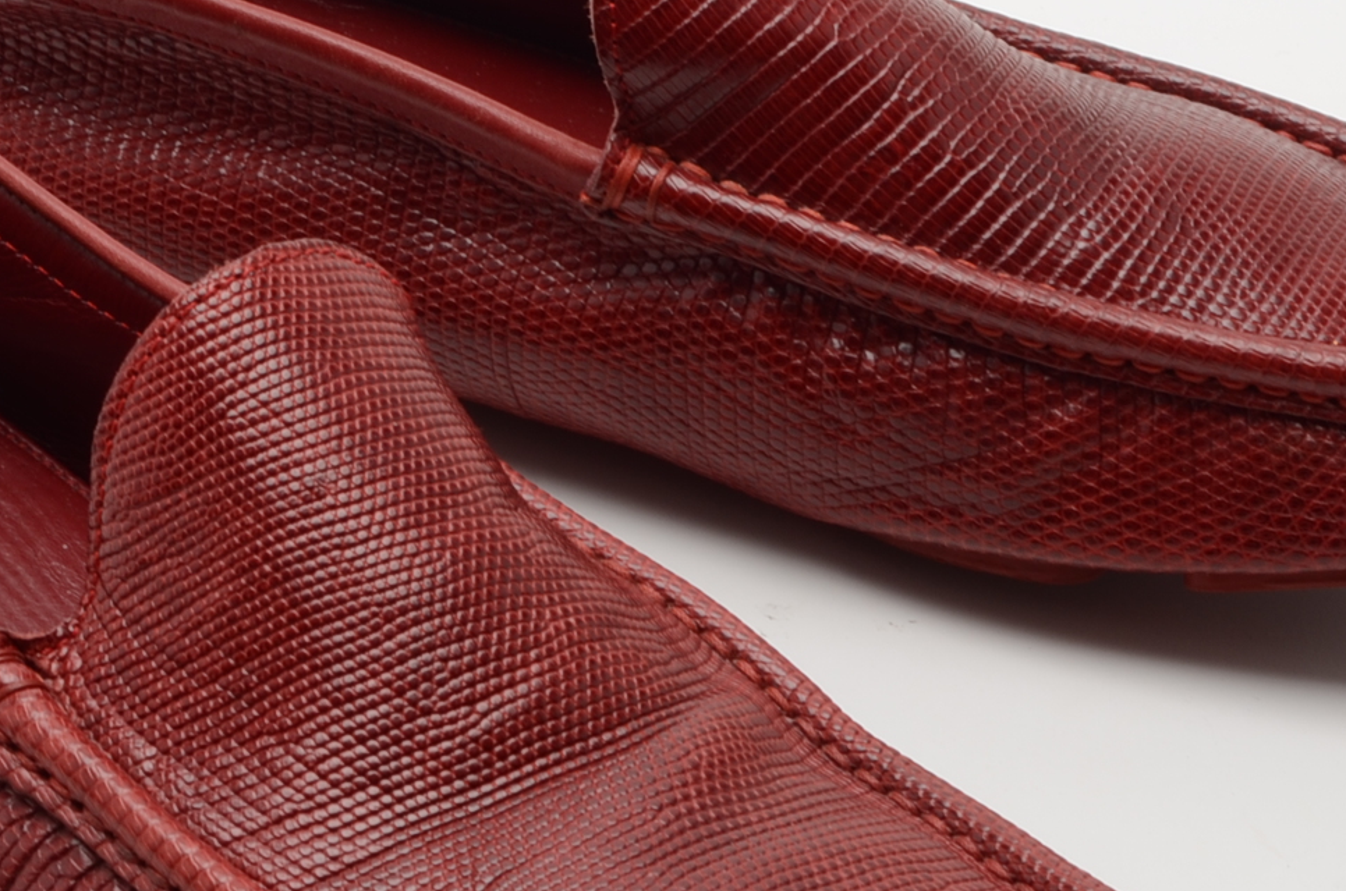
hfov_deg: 11.7
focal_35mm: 176
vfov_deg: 7.8
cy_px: 562
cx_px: 562
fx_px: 6567
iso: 100
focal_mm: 46
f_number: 18
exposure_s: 1/100
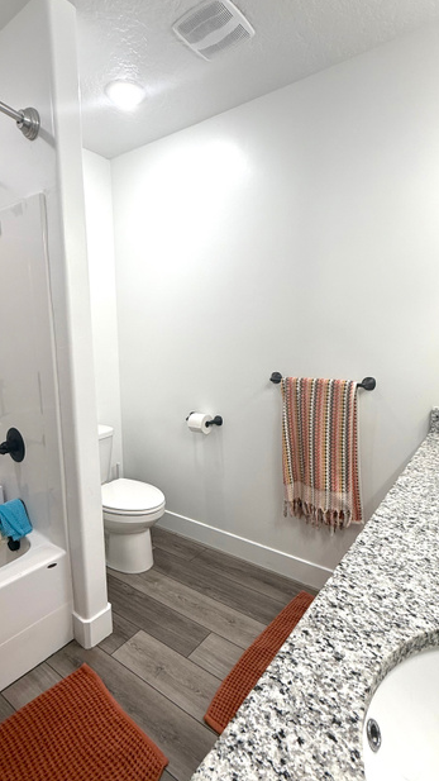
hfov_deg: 58.3
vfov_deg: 89.6
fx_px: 393
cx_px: 201
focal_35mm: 19
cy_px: 397
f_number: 2.2
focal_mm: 2.22
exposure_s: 1/120
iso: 80
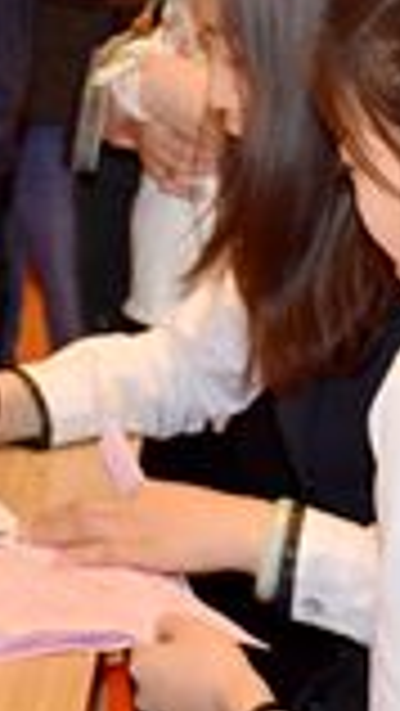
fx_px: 3372
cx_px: 121
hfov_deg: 6.8
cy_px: -18
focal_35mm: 179
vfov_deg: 11.9
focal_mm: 30
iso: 450
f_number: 4
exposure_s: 1/60
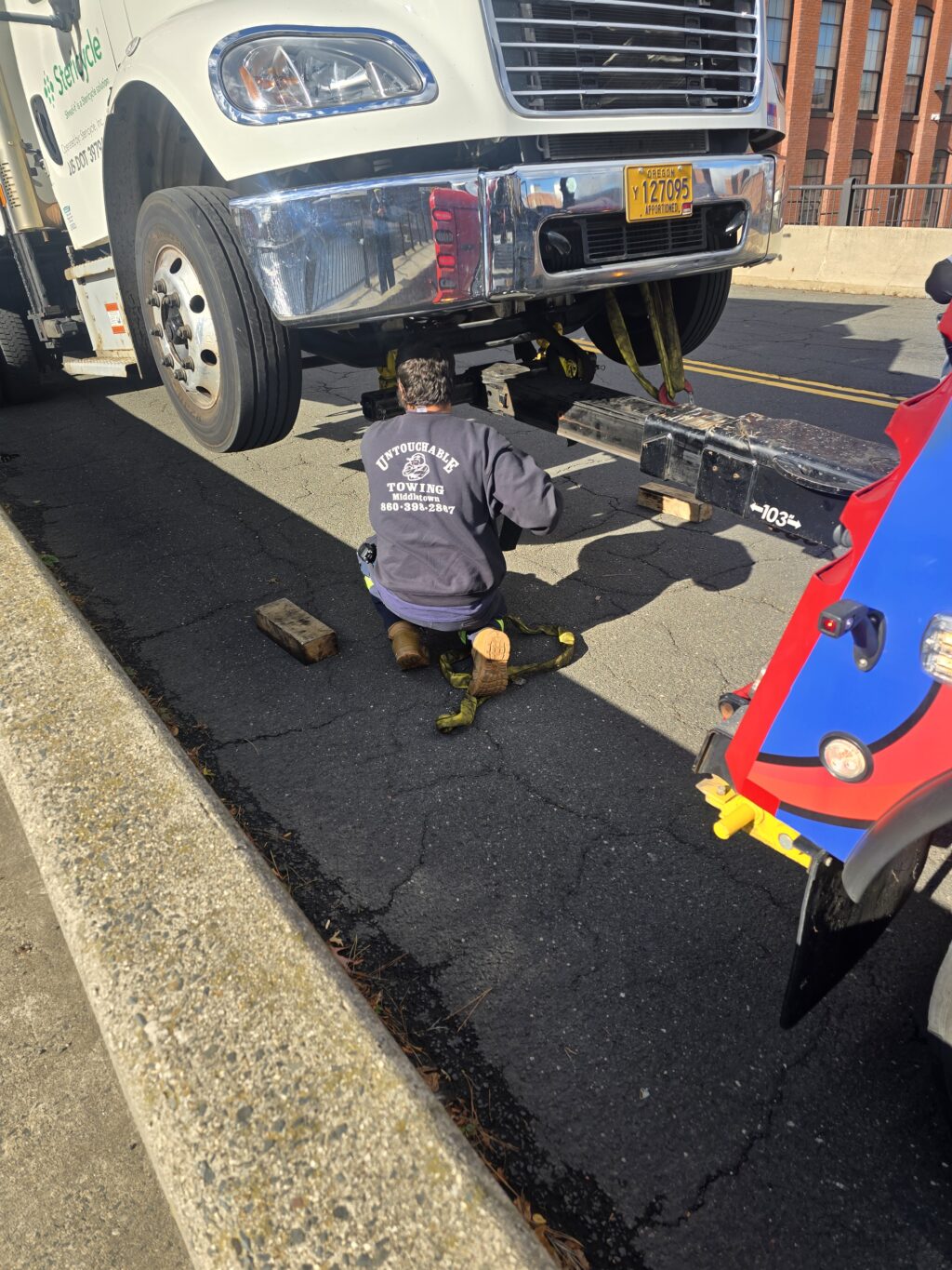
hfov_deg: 58.9
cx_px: 476
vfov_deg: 73.9
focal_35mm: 23
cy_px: 635
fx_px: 843
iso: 12
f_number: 1.7
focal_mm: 6.3
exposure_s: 1/542
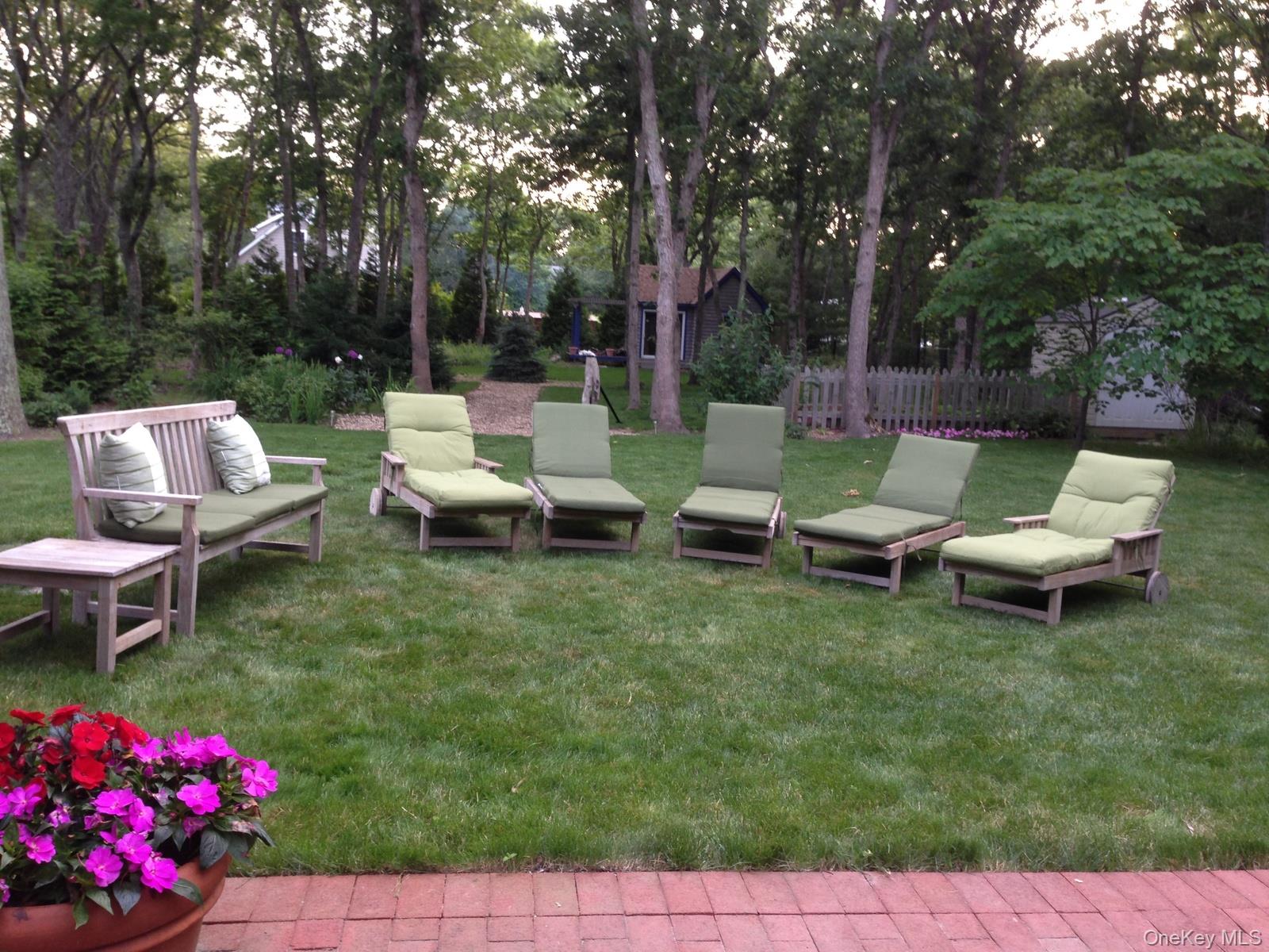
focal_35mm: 33
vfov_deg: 42.9
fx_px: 1210
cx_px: 634
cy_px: 476
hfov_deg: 55.4
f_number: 2.4
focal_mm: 4.13
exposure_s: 1/20
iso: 64
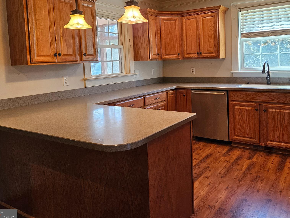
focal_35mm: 31
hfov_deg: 58.1
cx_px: 165
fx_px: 260
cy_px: 78
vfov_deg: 45.0
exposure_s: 1/120
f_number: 1.8
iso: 250
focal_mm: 5.4
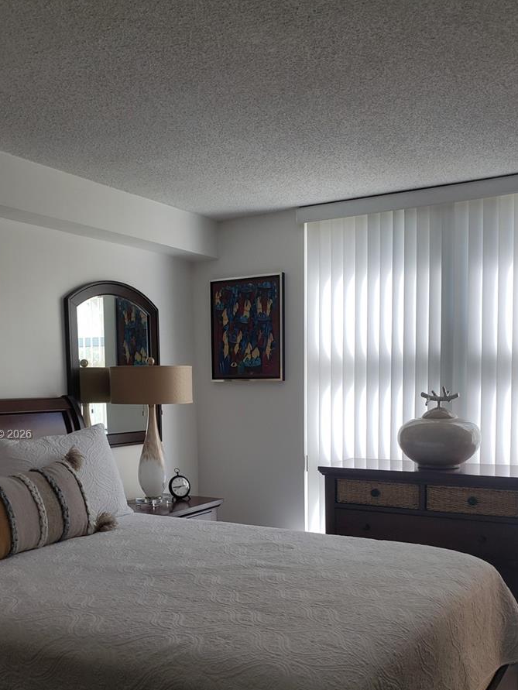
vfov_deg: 52.0
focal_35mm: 35
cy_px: 435
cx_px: 237
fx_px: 698
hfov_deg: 40.7
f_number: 2.4
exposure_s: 1/120
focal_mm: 4.3
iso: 64
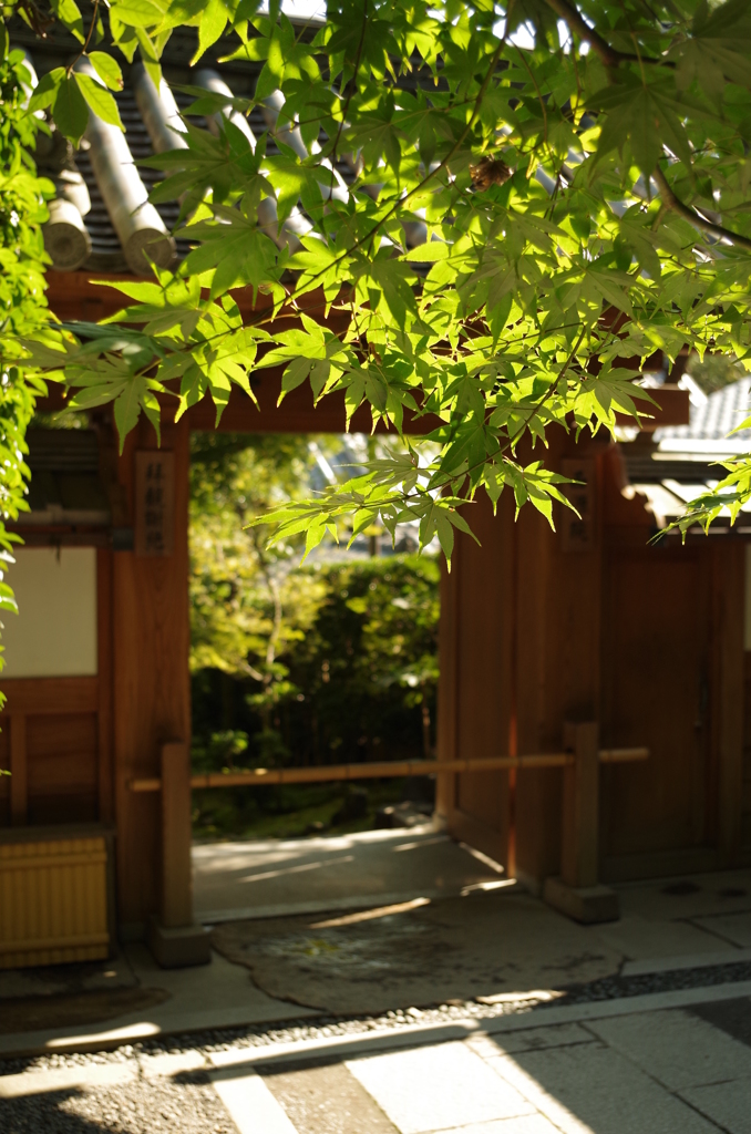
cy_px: 567
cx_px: 376
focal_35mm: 42
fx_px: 1320
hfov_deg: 31.7
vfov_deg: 46.5
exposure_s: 1/320
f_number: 4
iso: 320
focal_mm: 28.13
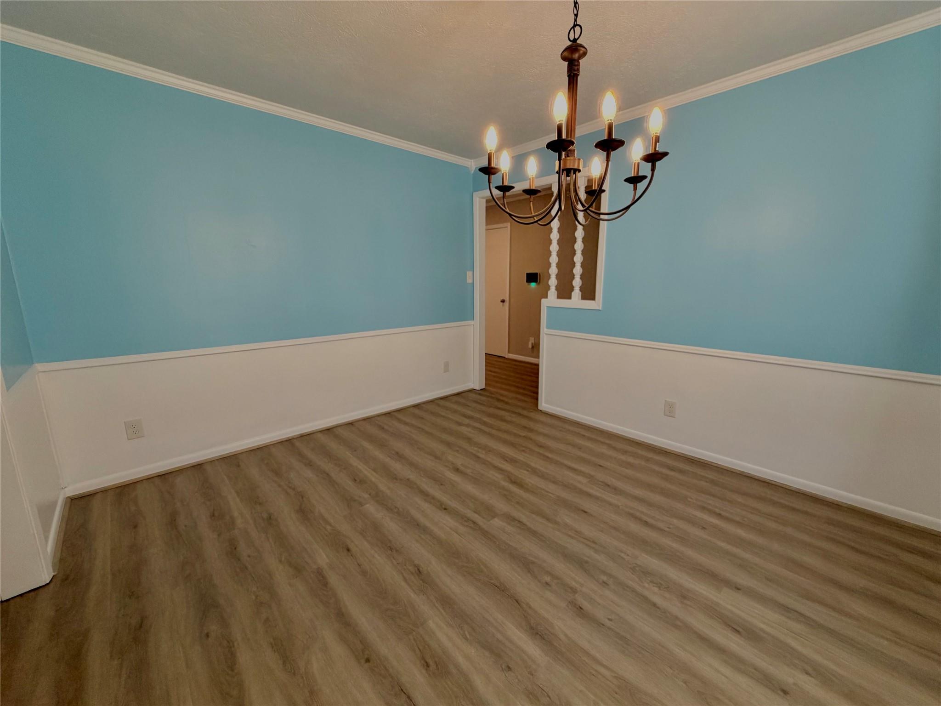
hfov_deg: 102.1
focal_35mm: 14
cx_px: 470
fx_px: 381
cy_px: 353
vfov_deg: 85.7
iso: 200
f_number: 2.2
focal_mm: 2.22
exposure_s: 1/120
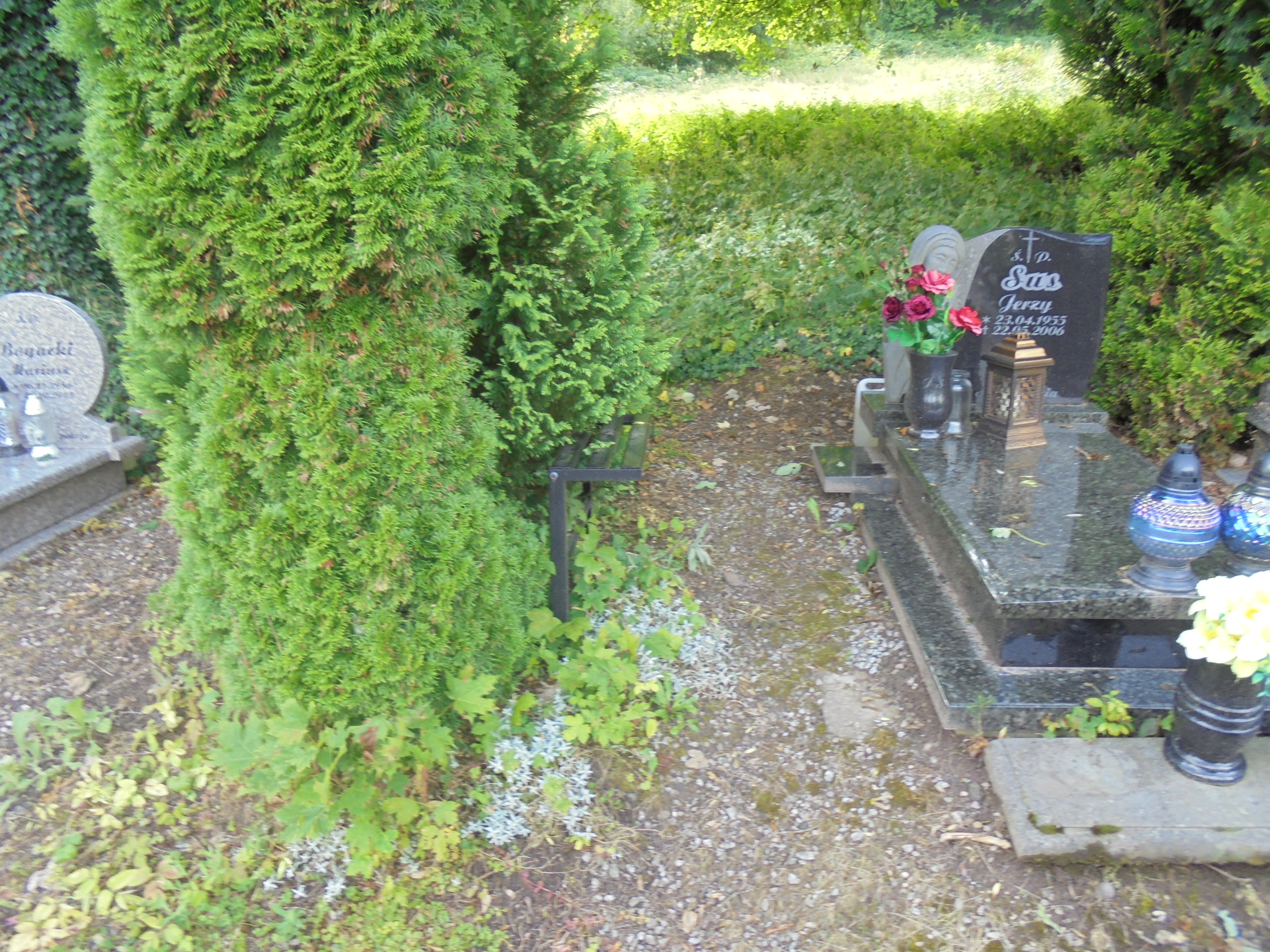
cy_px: 476
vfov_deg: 53.1
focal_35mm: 26
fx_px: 954
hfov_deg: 67.3
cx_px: 635
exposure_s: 1/50
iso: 100
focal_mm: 4.6
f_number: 3.5
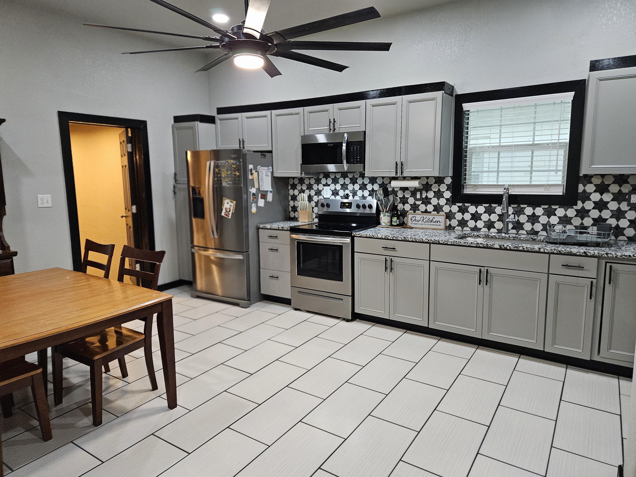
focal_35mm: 23
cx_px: 318
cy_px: 238
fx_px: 423
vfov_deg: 58.9
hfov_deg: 73.9
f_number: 1.8
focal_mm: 5.4
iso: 800
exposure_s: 1/120
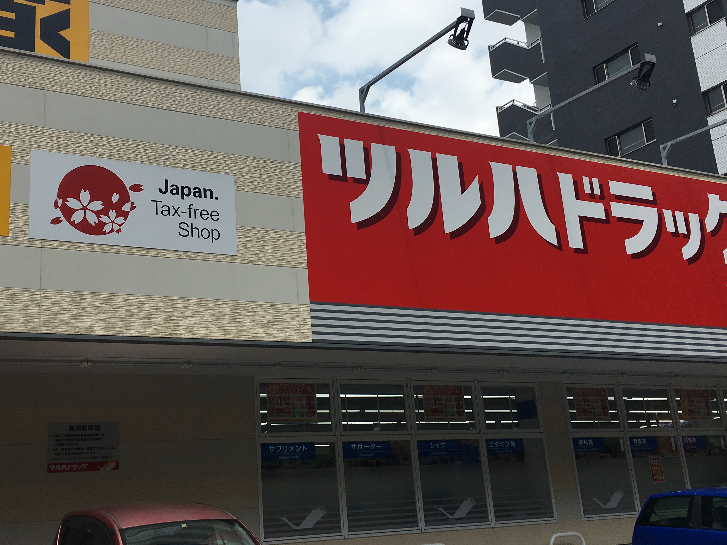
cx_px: 294
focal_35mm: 42
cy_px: 231
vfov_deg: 34.3
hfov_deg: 44.6
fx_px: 882
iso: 25
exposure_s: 1/2481
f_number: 2.2
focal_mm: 4.15
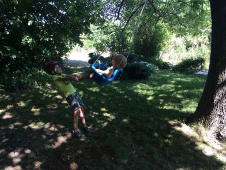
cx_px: 113
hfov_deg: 61.6
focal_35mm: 29
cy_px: 85
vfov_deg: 48.3
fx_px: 189
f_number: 2.2
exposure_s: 1/145
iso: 32
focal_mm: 4.15
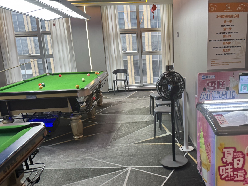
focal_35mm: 35
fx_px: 251
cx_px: 161
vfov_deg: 40.5
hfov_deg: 51.8
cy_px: 112
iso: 125
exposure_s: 1/100
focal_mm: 6.76
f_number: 1.78
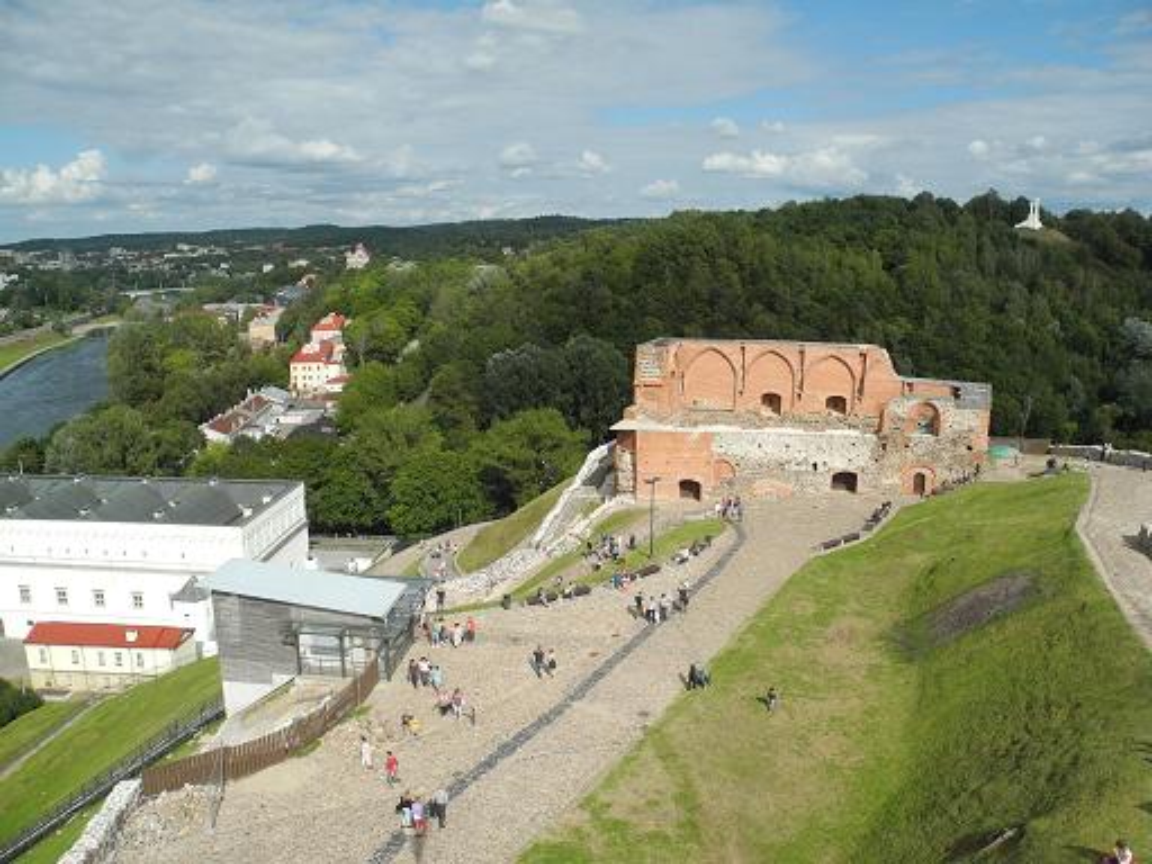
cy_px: 432
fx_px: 932
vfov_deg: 49.7
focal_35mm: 28
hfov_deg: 63.4
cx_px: 576
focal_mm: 6
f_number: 5
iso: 100
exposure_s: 1/800
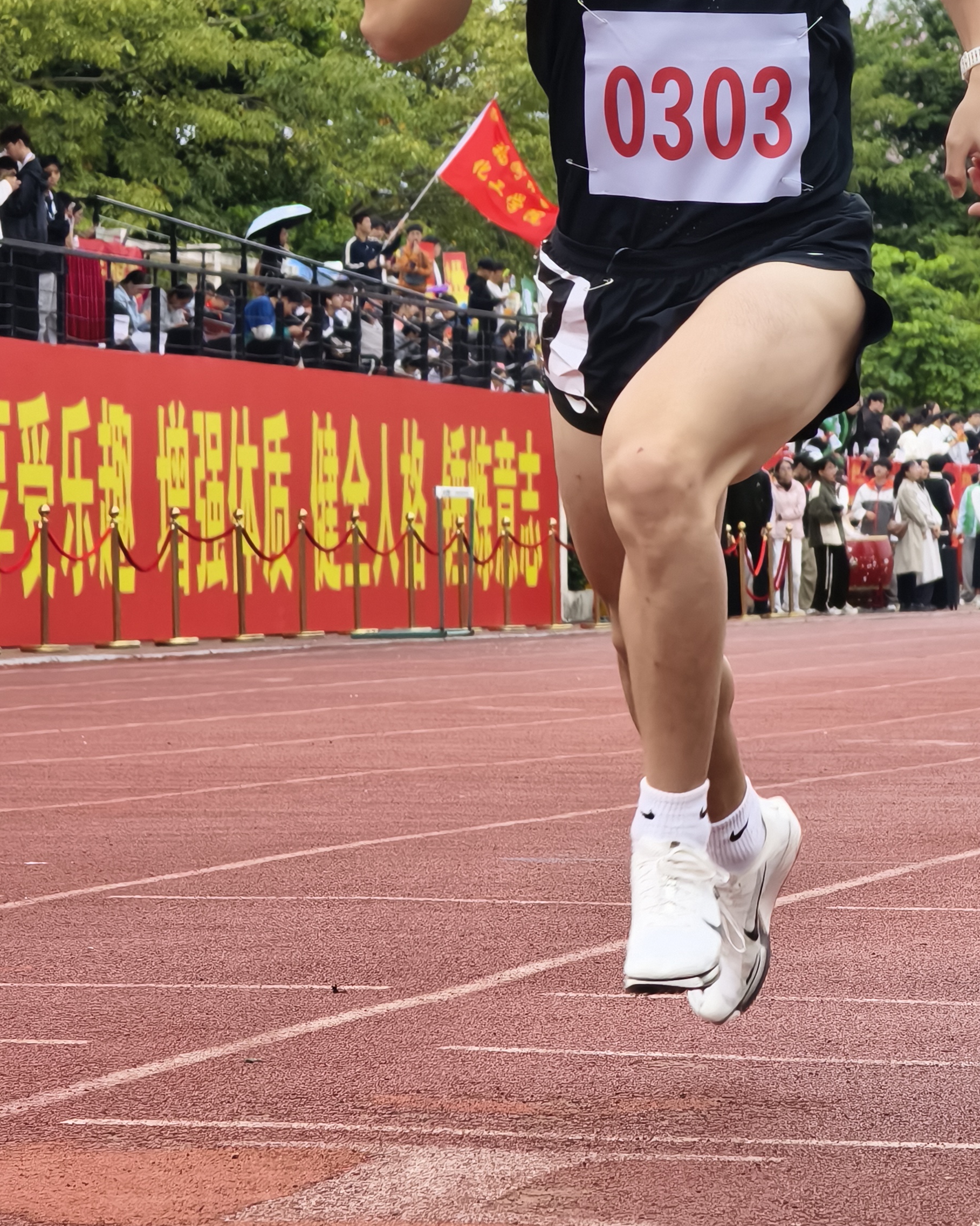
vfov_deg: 11.0
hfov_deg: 8.8
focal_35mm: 176
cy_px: 416
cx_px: 696
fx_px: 6382
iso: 174
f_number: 2.5
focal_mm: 16.57
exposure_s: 1/611
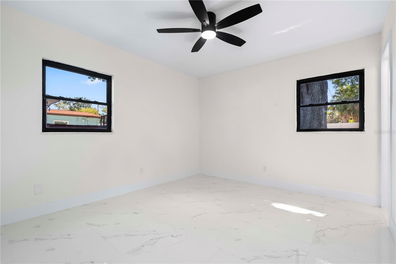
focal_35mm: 16
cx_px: 198
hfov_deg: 96.7
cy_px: 132
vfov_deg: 73.7
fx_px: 176
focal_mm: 16
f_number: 9
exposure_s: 1/8
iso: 250
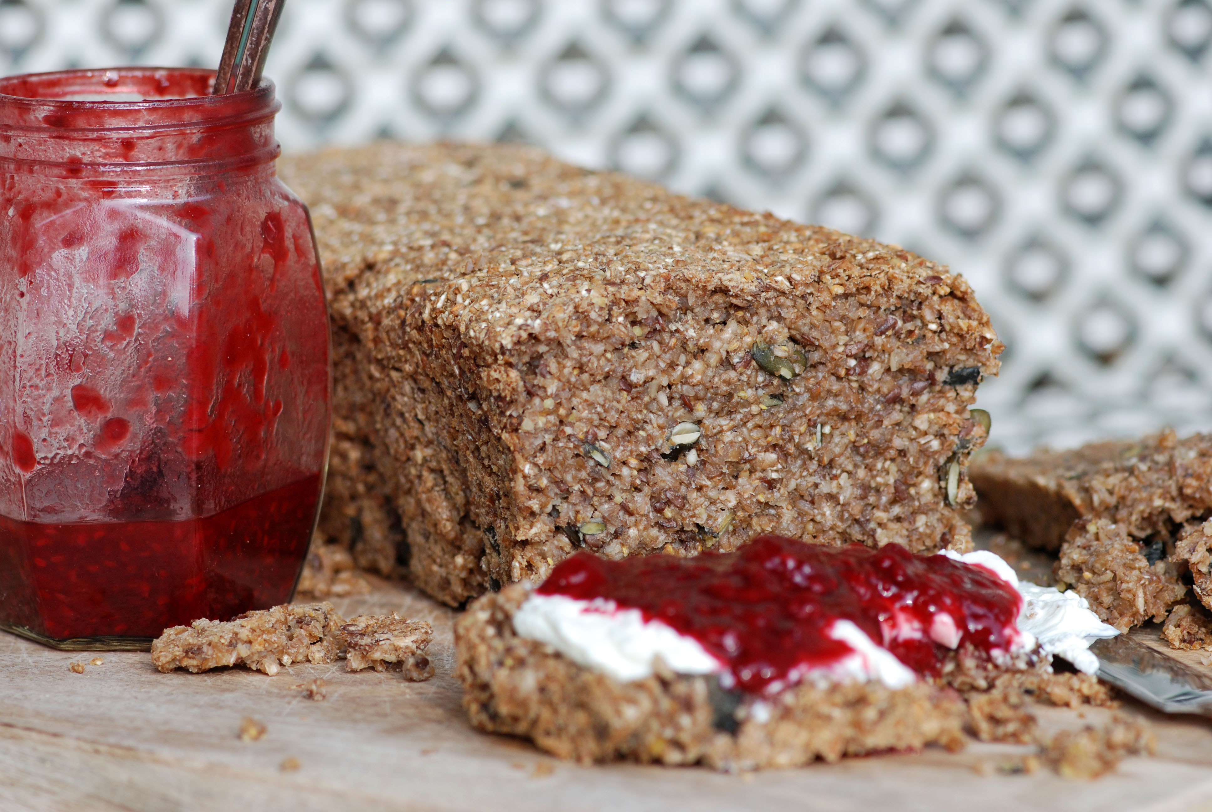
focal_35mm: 158
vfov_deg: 8.7
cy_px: 406
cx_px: 606
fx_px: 5309
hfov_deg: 13.0
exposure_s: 1/320
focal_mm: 105
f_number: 4.5
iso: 200
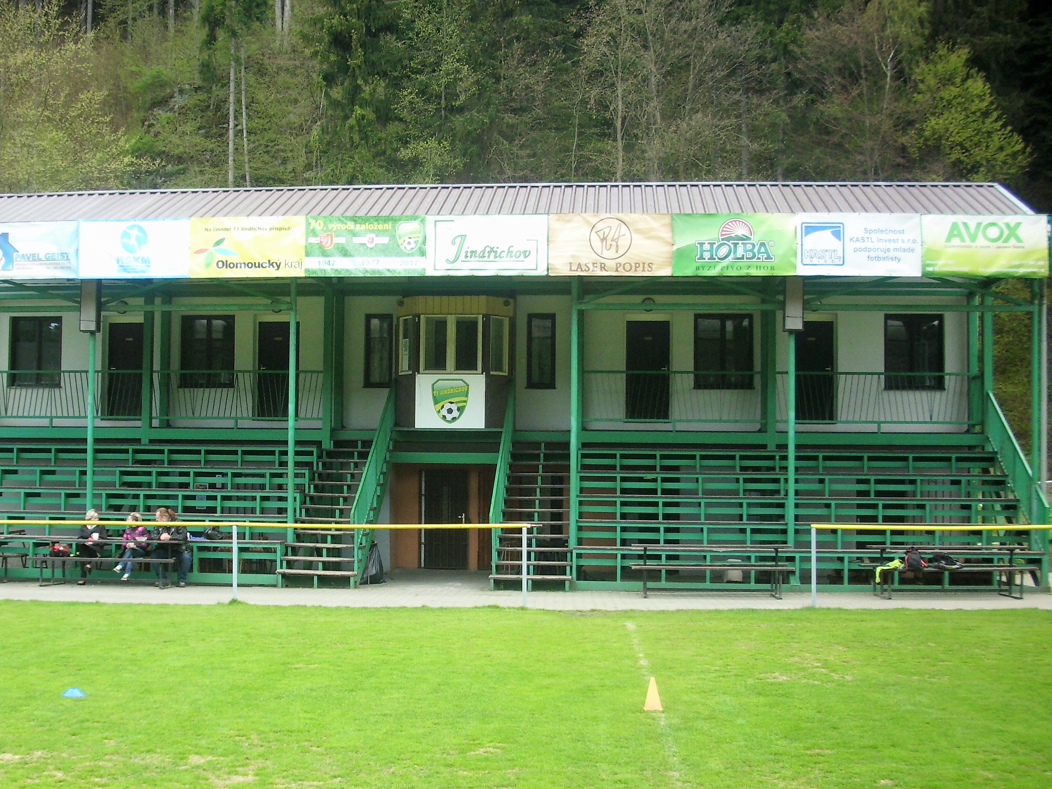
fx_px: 1216
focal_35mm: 40
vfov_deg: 35.9
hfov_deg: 46.7
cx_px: 467
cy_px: 439
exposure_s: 1/109
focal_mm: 6.2
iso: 50
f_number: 2.8
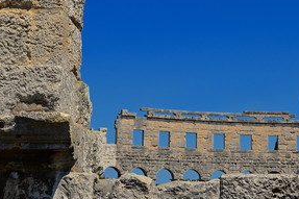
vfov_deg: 15.5
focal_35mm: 88
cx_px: 201
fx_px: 730
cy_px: 54
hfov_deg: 23.0
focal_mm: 42
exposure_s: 1/500
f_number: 8
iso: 100
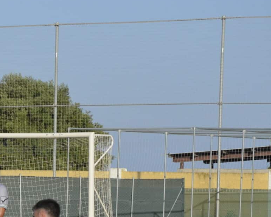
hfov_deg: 5.3
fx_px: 2927
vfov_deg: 4.2
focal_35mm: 365
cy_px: 223
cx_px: -3
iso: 400
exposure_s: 1/2000
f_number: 7.1
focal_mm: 98
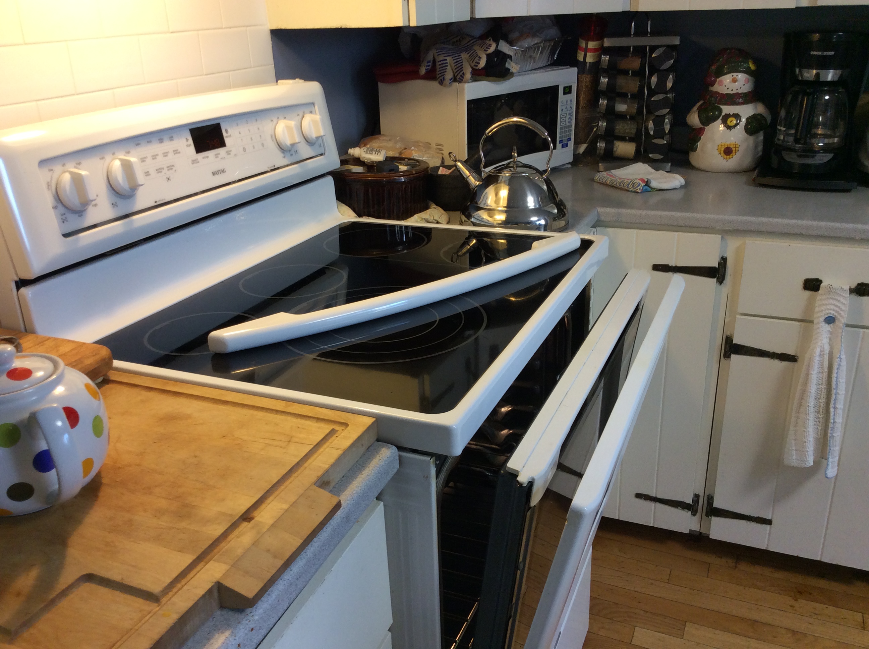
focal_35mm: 32
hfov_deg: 56.9
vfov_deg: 44.1
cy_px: 324
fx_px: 802
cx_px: 434
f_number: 2.4
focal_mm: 3.3
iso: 50
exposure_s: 1/24
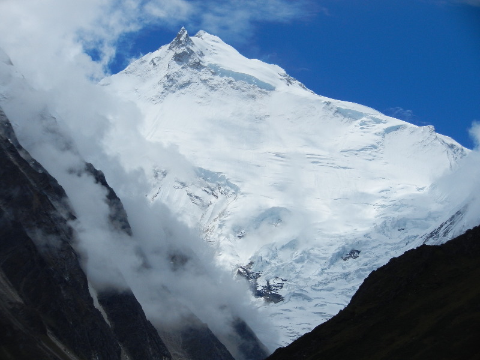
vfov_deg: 12.0
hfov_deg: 16.0
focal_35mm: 123
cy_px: 180
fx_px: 1706
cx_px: 240
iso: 160
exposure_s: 1/800
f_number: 10.2
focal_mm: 22.2
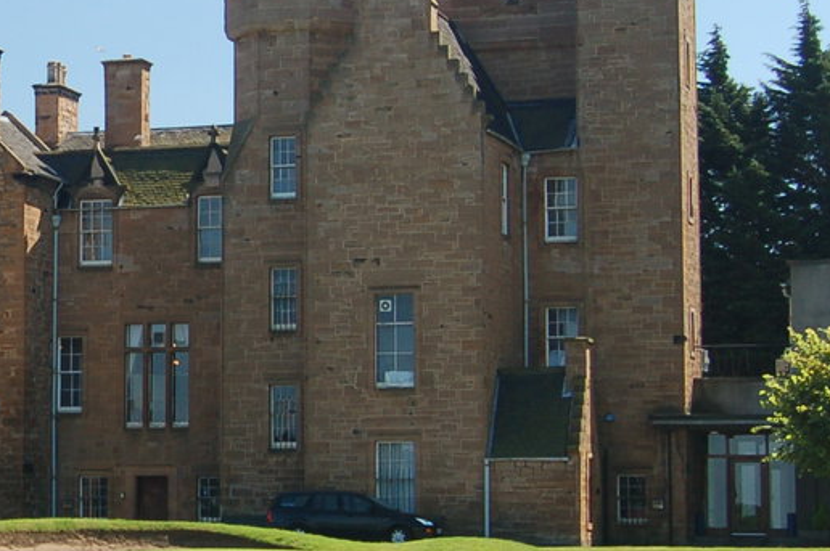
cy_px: 177
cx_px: -119
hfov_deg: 16.4
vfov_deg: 11.3
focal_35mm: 121
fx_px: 2787
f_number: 5.6
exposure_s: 1/125
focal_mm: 26
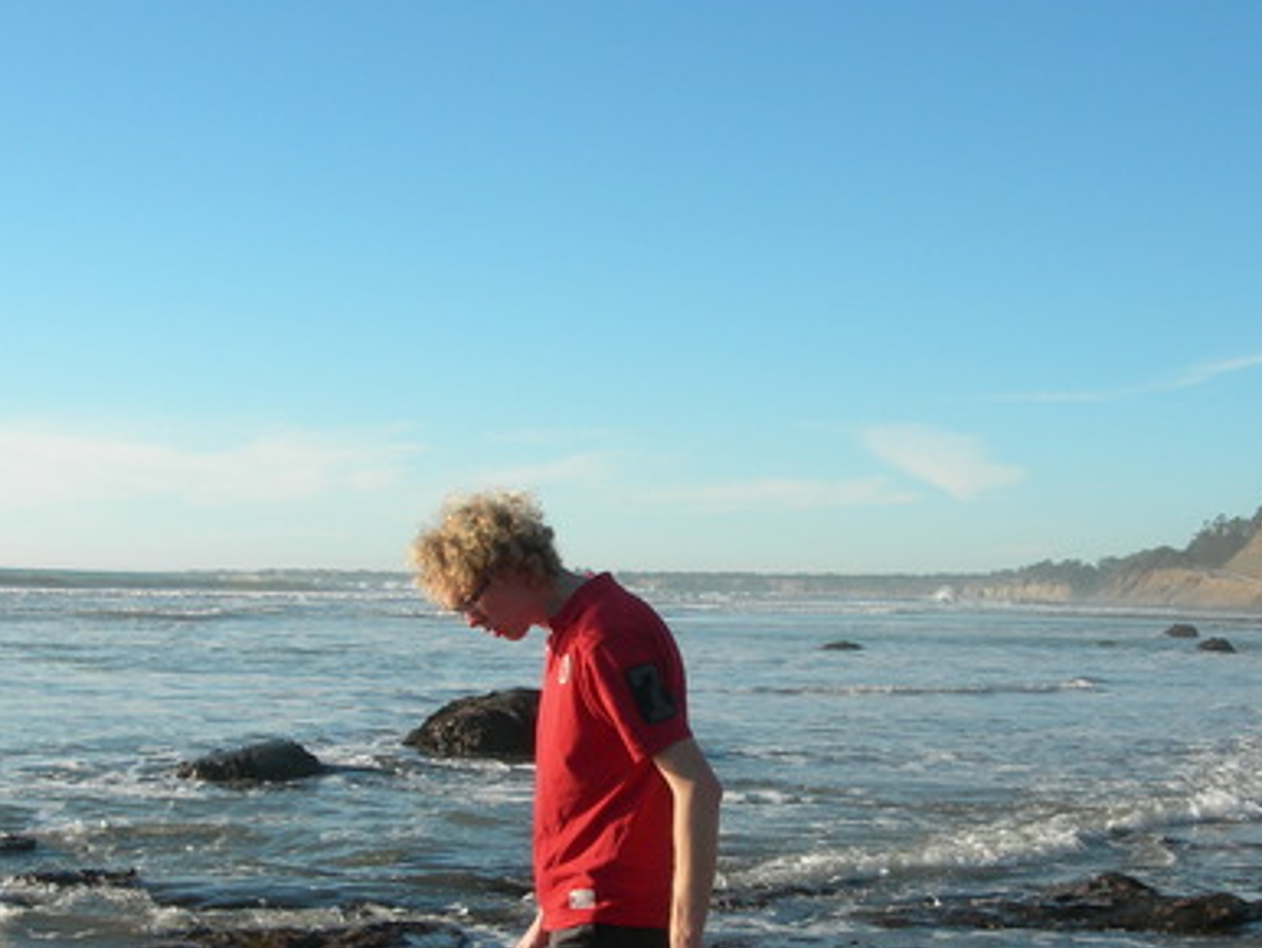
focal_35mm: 59
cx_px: 690
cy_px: 644
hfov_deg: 32.7
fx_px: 2152
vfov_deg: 24.7
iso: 50
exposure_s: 1/460
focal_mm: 7.8
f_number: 4.8
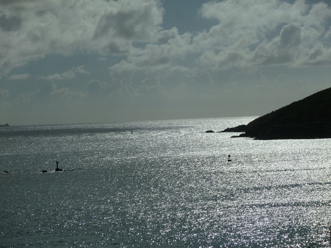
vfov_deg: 13.2
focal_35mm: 112
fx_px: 1071
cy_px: 124
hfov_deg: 17.6
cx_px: 166
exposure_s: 1/500
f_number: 16
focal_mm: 20.2
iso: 80
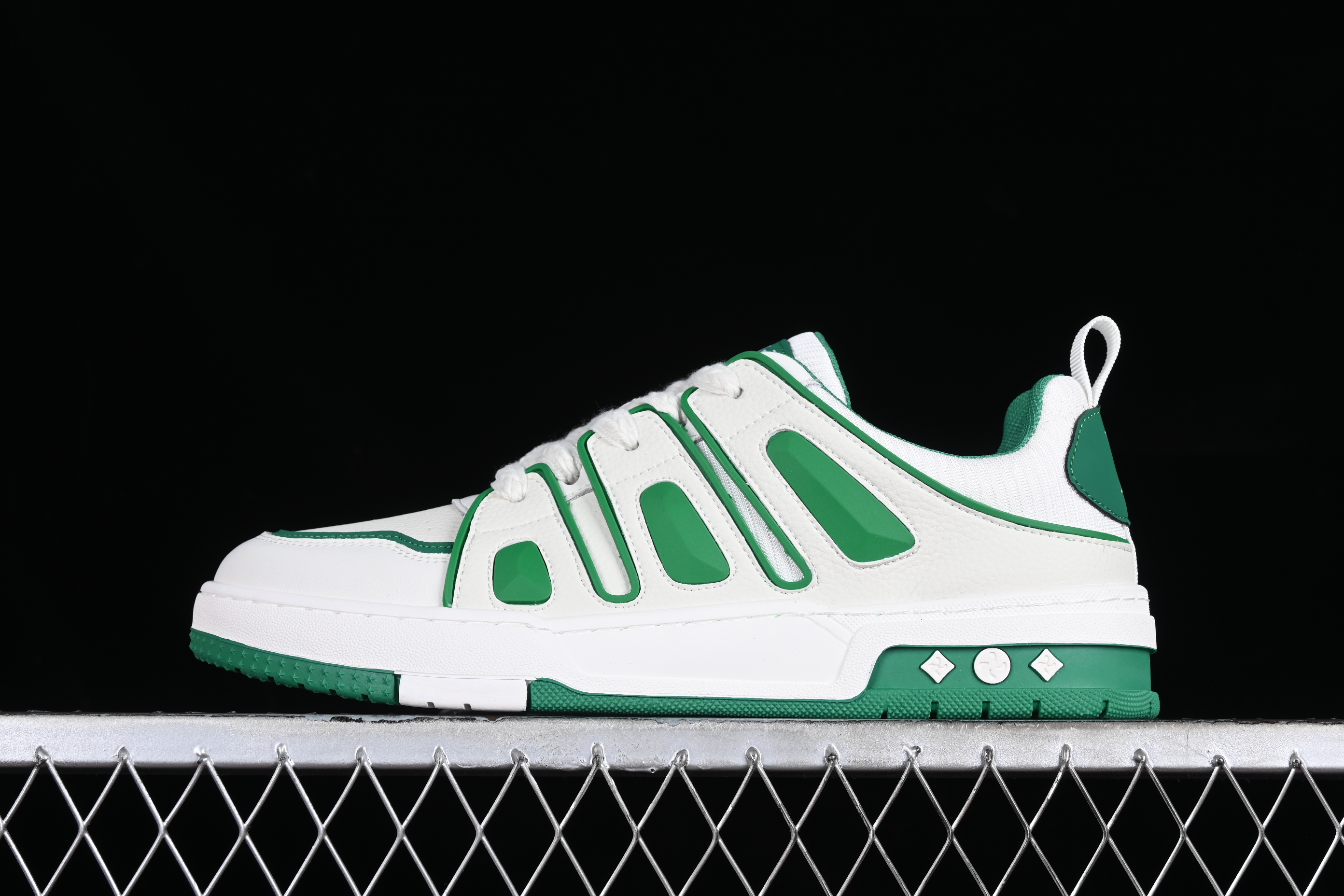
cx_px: 672
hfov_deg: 27.0
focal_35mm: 75
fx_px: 2800
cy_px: 448
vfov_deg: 18.2
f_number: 8
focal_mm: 50
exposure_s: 1/80
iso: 160
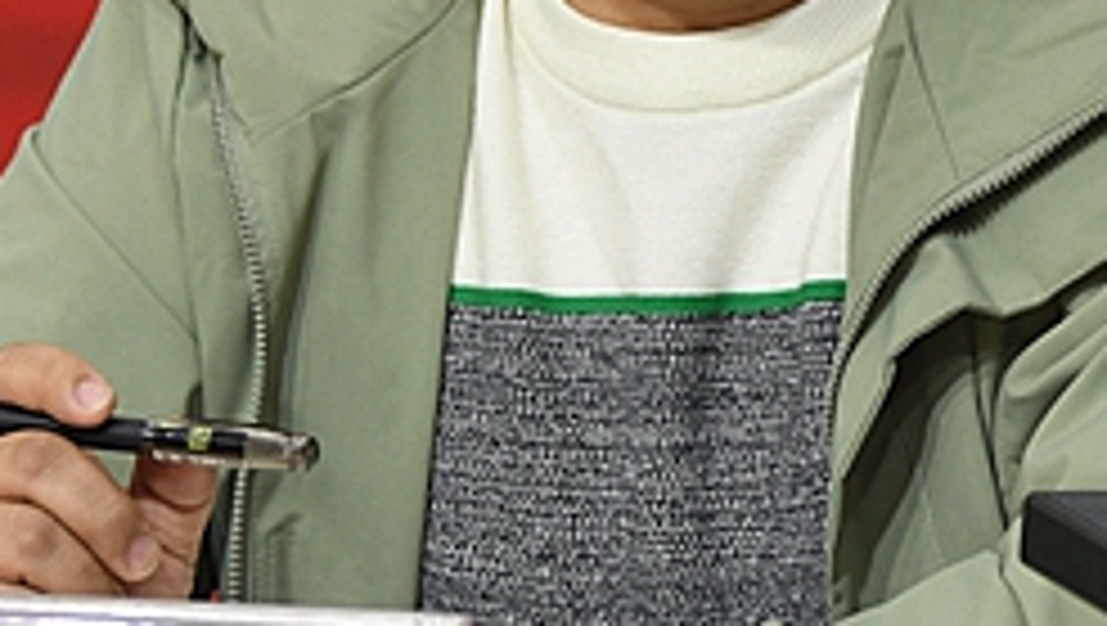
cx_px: 626
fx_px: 14487
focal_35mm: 493
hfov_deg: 4.4
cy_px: -16
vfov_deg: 2.5
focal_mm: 145
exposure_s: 1/160
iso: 900
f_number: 5.6
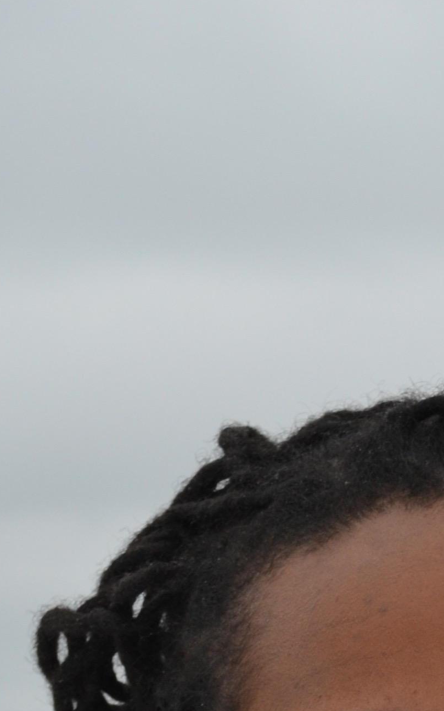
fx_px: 3583
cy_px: 1208
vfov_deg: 10.7
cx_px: 589
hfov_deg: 7.0
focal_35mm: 185
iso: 250
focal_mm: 34
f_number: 5.6
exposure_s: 1/125
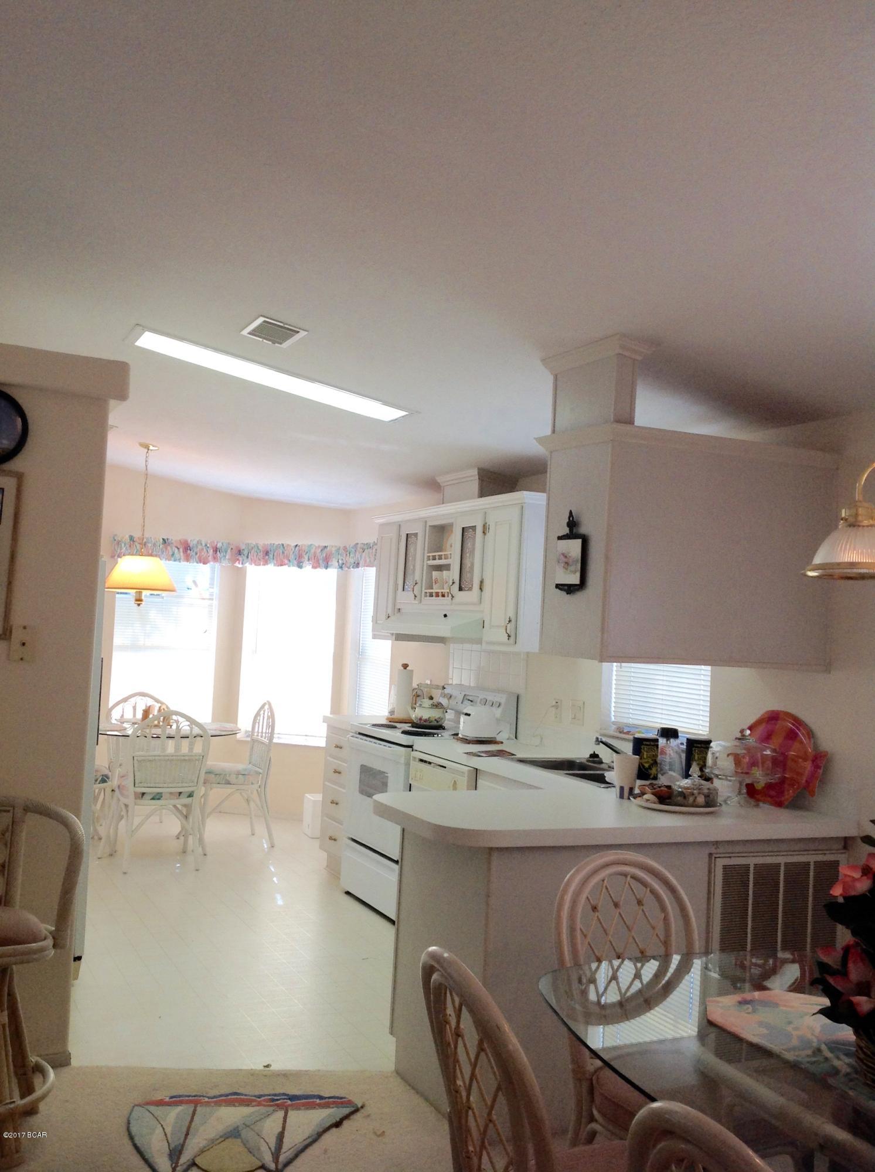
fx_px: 1183
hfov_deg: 40.6
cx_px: 438
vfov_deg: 52.7
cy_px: 586
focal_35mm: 35
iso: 80
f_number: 2.4
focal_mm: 4.28
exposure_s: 1/120
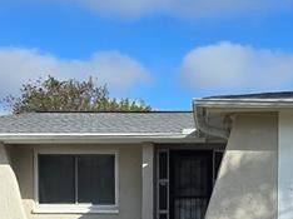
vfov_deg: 24.5
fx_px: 482
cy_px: 218
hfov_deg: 33.5
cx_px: 200
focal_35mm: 57
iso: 50
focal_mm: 2.2
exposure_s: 1/2701
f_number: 2.2
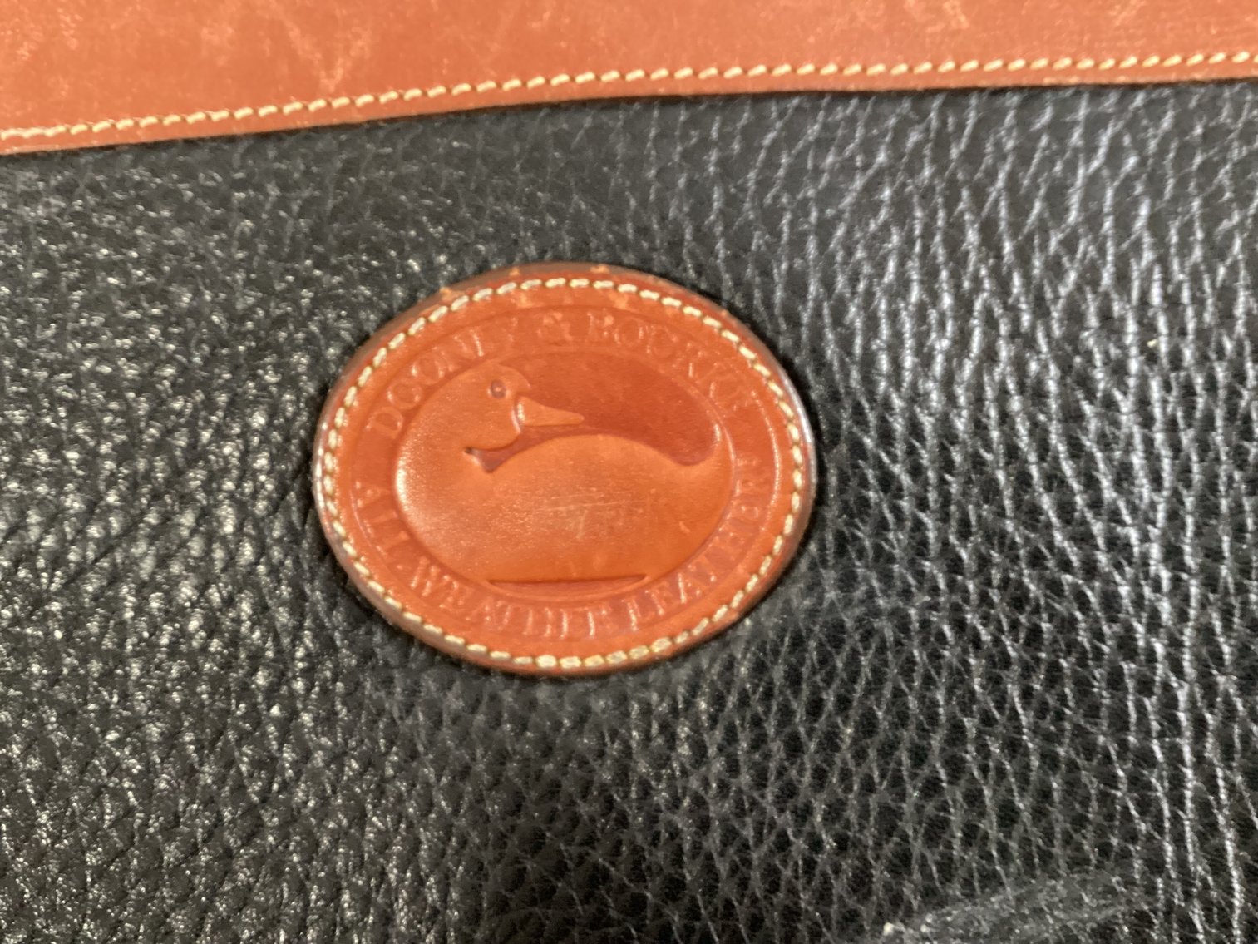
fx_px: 1127
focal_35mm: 31
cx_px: 629
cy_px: 472
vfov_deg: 45.4
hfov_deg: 58.3
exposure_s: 1/30
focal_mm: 3.3
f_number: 2.4
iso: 500
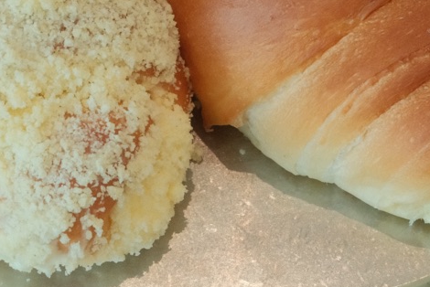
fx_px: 1494
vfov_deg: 10.9
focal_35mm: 125
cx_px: 109
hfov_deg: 16.3
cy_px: 43
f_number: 8
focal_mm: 32.9
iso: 3200
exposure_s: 1/125
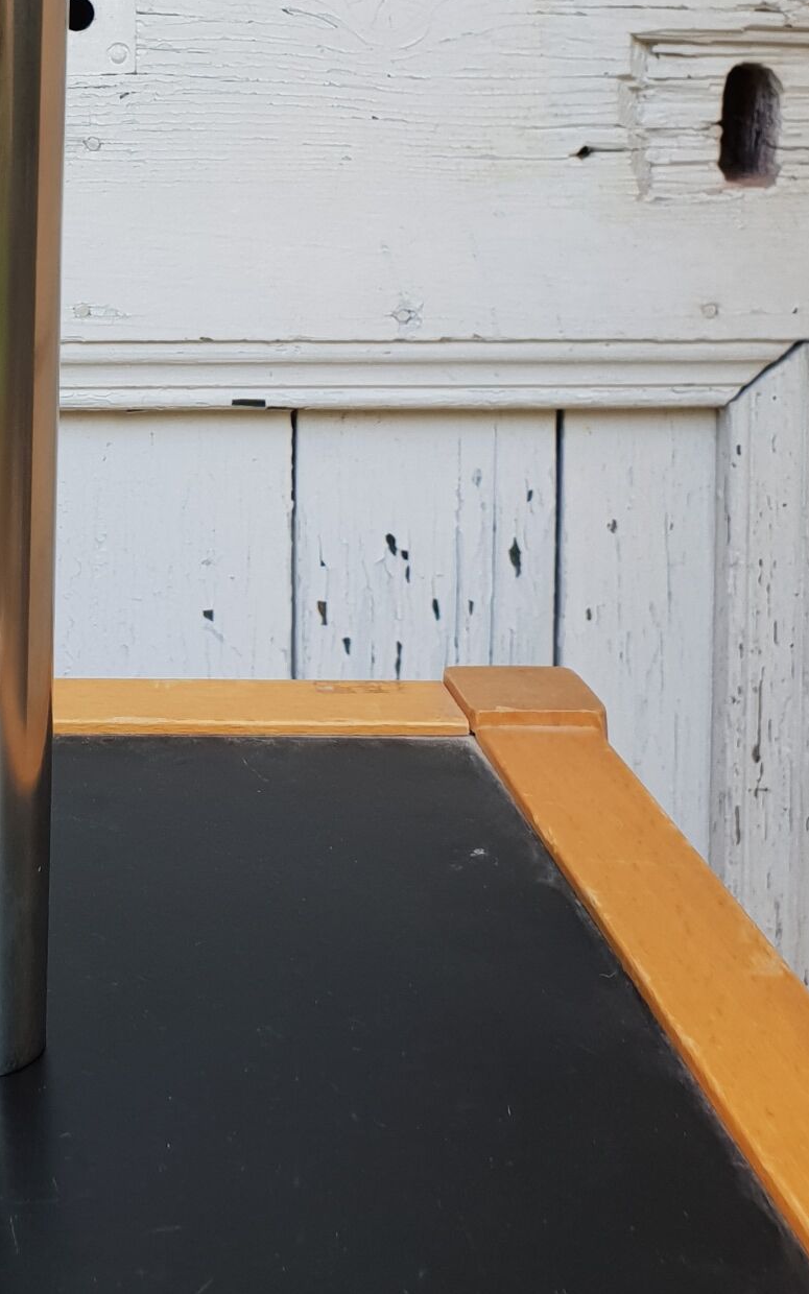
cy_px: 162
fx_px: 2258
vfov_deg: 30.7
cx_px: -94
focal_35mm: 64
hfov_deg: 19.4
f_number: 2.4
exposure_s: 1/100
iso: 64
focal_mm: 4.3
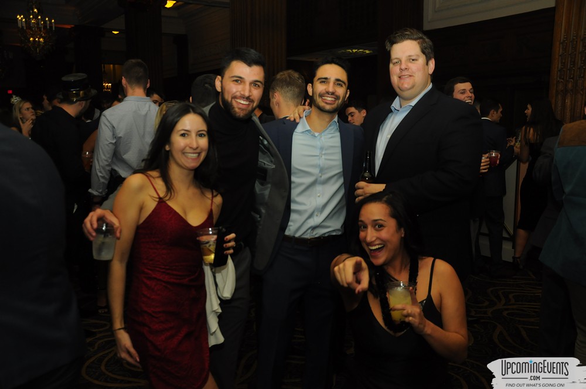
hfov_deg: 57.3
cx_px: 293
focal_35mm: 33
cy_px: 194
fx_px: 536
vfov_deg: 39.9
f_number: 4.5
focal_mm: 22
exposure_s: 1/60
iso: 800
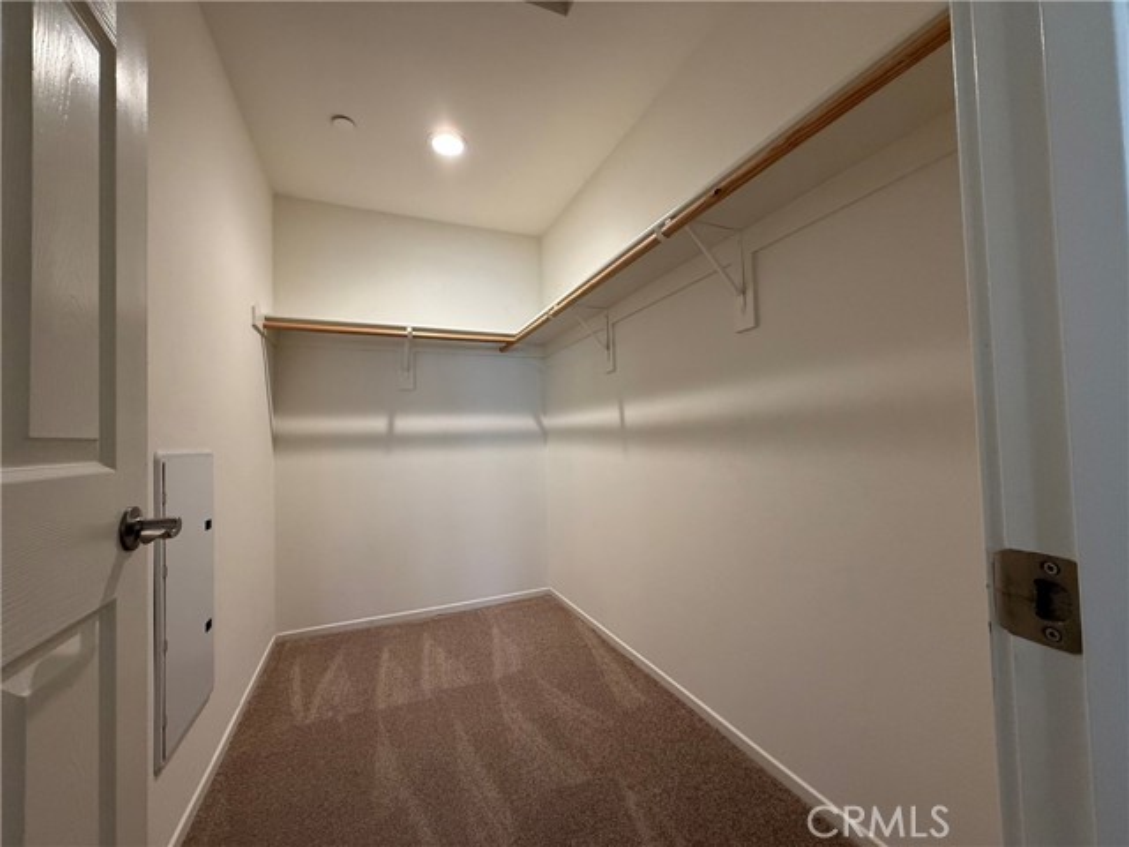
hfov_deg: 102.1
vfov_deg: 85.7
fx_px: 457
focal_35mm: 14
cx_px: 564
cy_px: 424
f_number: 2.2
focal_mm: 2.22
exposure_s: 1/120
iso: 250
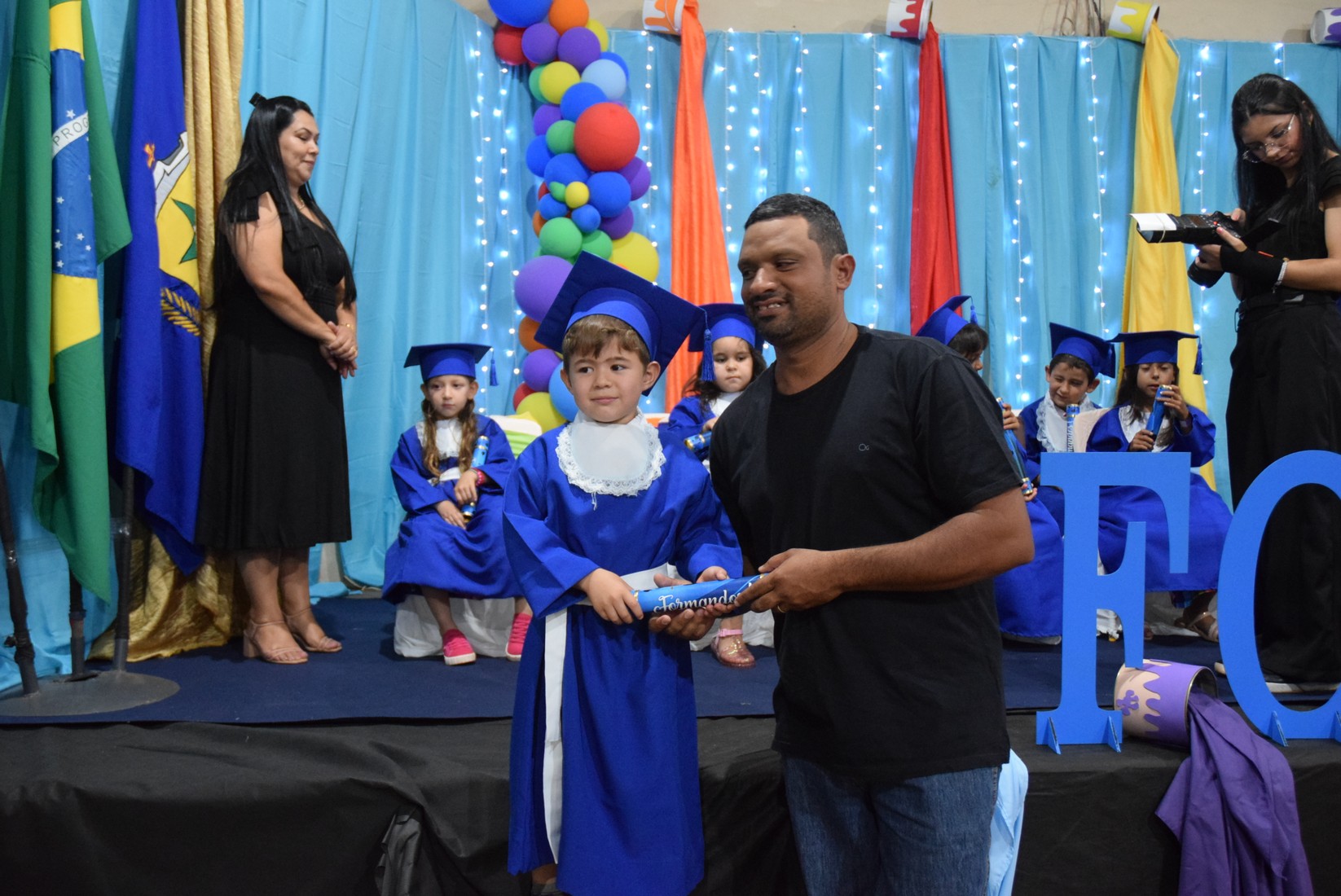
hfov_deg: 57.2
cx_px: 670
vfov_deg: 40.0
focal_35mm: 33
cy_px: 448
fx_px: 1230
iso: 3600
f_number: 3.5
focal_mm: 22
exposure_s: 1/60
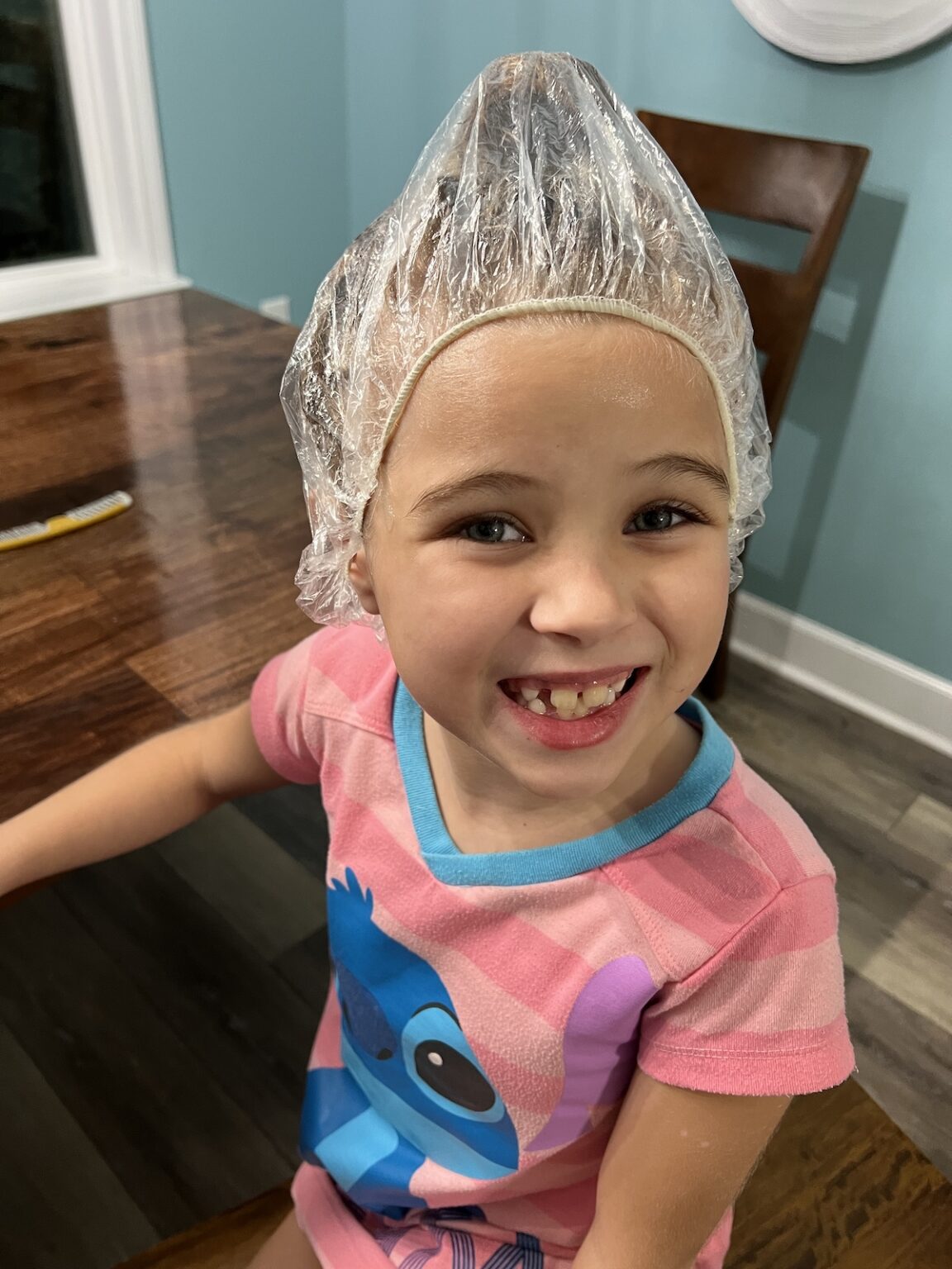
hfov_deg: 53.1
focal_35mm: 26
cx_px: 476
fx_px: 953
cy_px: 634
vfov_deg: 67.3
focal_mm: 5.7
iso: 250
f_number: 1.5
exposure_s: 1/60
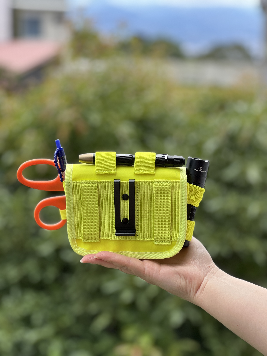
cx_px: 134
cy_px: 178
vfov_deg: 25.3
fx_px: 792
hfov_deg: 19.1
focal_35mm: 77
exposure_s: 1/121
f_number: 2.8
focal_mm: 9
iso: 25
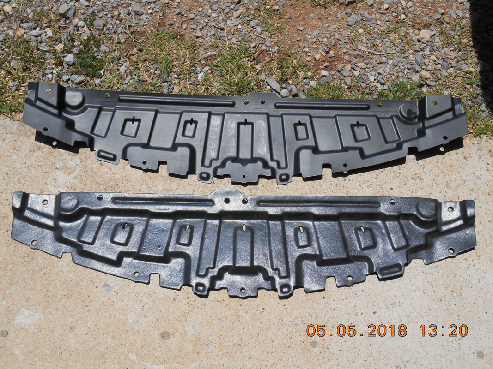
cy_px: 184
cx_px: 246
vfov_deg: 35.1
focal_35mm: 41
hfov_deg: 45.8
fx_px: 584
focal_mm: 7.2
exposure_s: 1/1250
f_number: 3.9
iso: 80
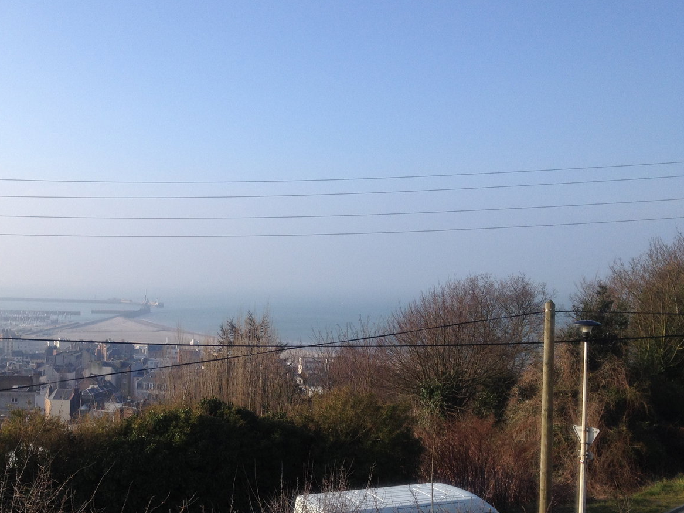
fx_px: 948
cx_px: 217
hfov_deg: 39.1
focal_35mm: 48
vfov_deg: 30.2
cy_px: 298
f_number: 2.4
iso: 50
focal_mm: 4.28
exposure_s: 1/1577
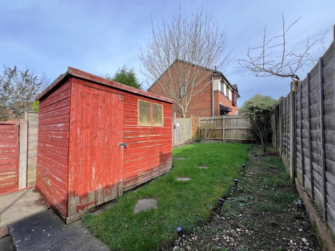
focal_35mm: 13
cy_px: 126
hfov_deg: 106.2
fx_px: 126
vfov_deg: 90.0
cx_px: 168
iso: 32
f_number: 1.8
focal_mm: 1.57
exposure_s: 1/373
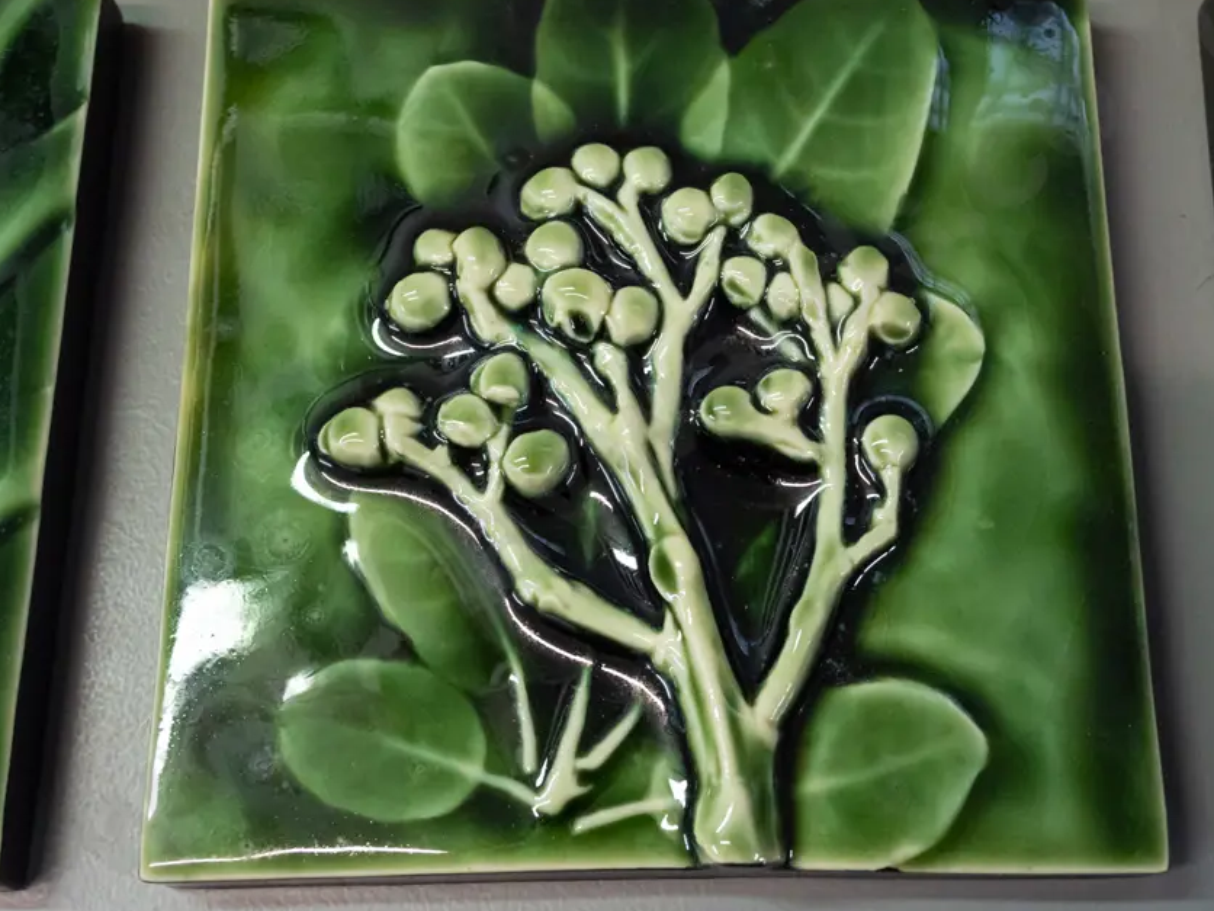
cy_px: 414
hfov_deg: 38.9
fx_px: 1718
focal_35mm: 49
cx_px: 674
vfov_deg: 29.7
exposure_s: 1/160
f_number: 5.6
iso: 3200
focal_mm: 20
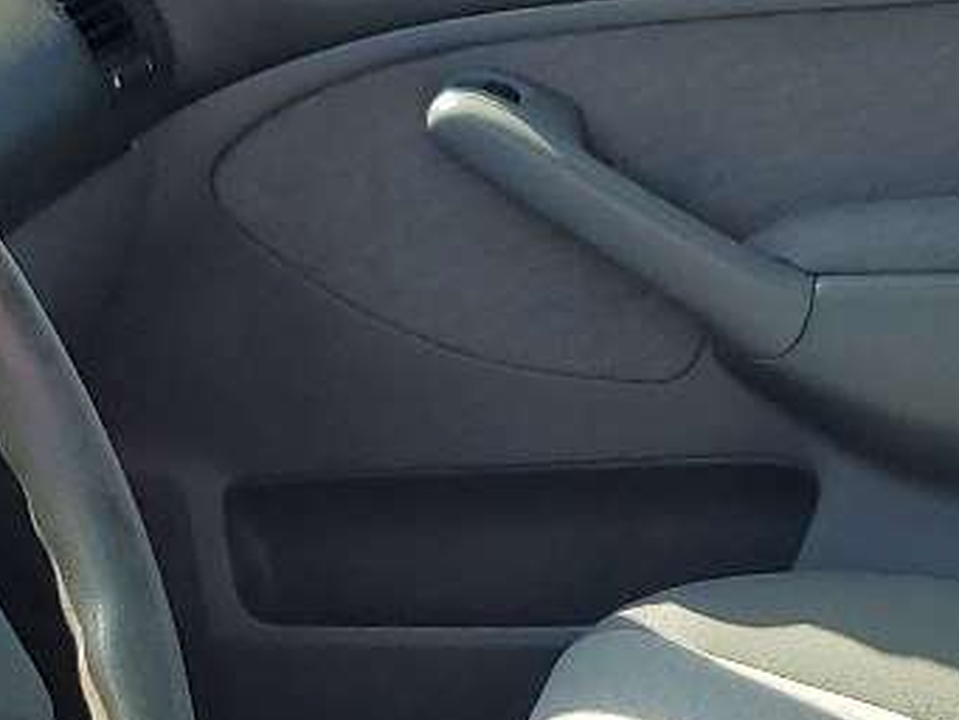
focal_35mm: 122
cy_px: 1257
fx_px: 3381
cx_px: 169
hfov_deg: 16.0
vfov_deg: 11.4
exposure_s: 1/625
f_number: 1.5
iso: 50
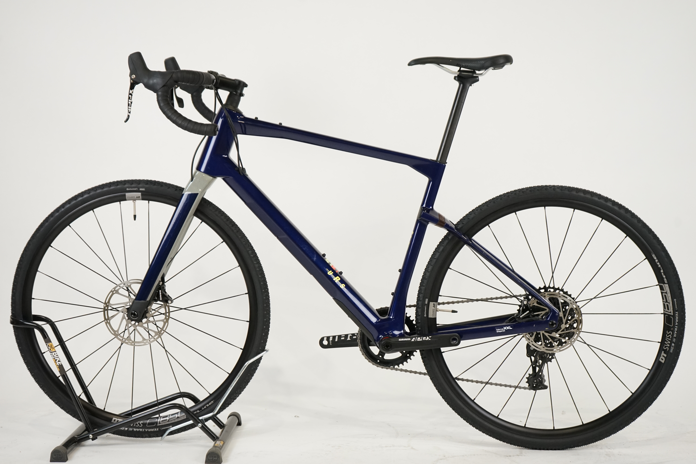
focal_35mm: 63
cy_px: 232
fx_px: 1218
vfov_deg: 21.6
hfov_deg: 31.9
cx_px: 348
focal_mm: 63
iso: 2000
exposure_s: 1/200
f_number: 5.6
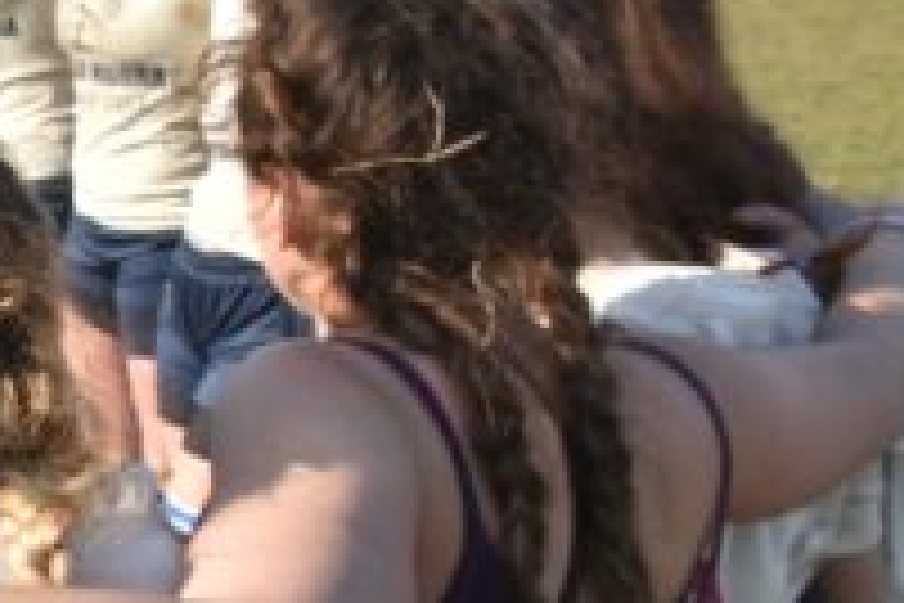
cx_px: -580
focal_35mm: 83
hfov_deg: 19.9
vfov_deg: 16.4
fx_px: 2084
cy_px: 367
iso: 640
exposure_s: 1/800
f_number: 10
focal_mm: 24
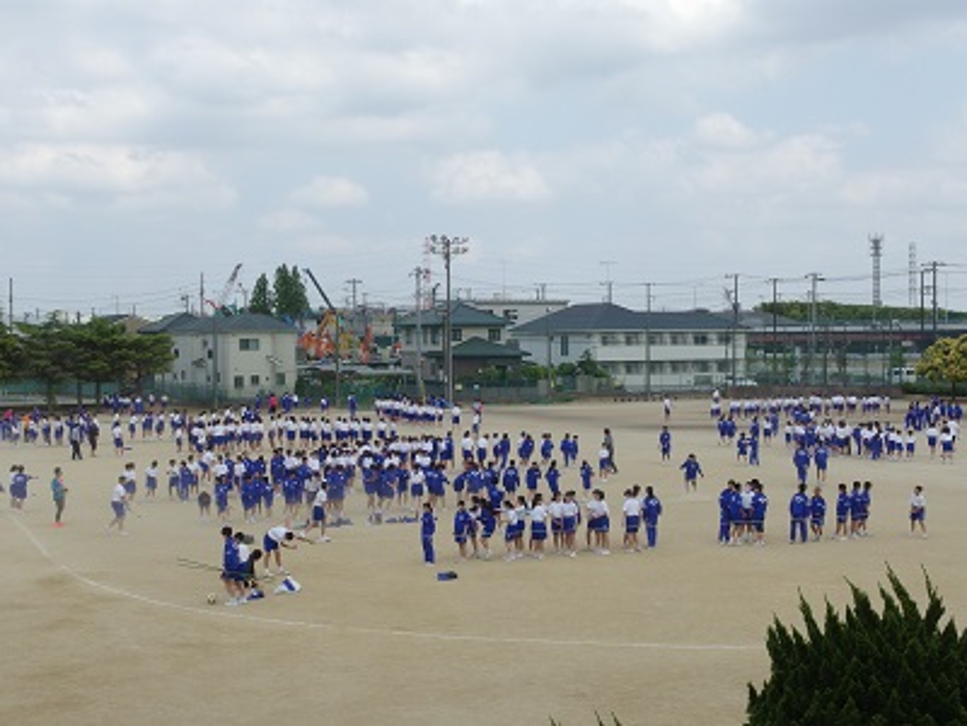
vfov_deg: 26.1
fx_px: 1564
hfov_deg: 34.3
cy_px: 363
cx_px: 484
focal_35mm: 56
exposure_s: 1/125
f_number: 8
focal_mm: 12
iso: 100
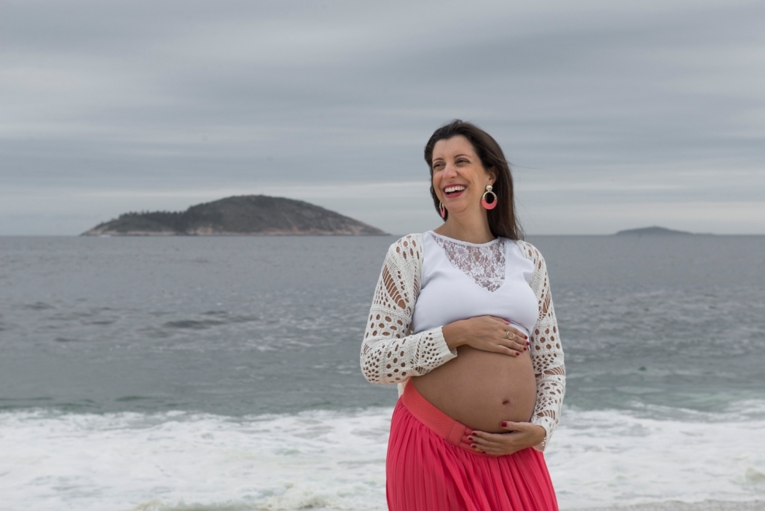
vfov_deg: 19.5
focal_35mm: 70
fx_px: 1488
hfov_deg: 28.8
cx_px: 382
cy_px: 256
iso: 250
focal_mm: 70
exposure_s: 1/200
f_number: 8
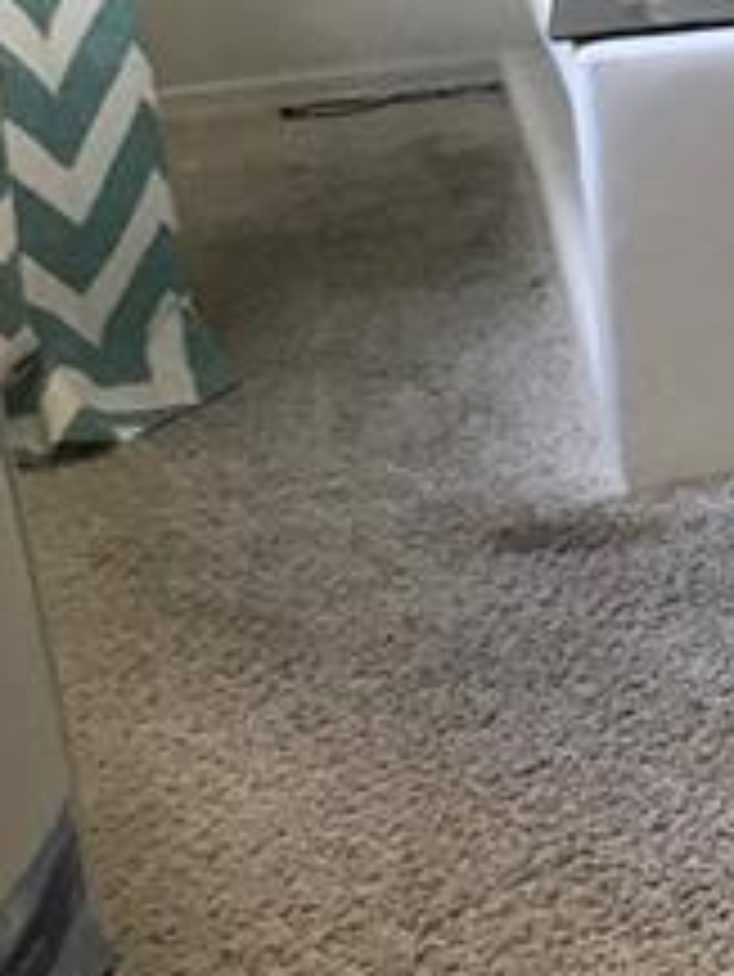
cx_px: 1108
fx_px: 2796
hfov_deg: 14.0
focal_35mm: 99
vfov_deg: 19.2
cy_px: -36
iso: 25
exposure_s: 1/30
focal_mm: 3.99
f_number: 1.8
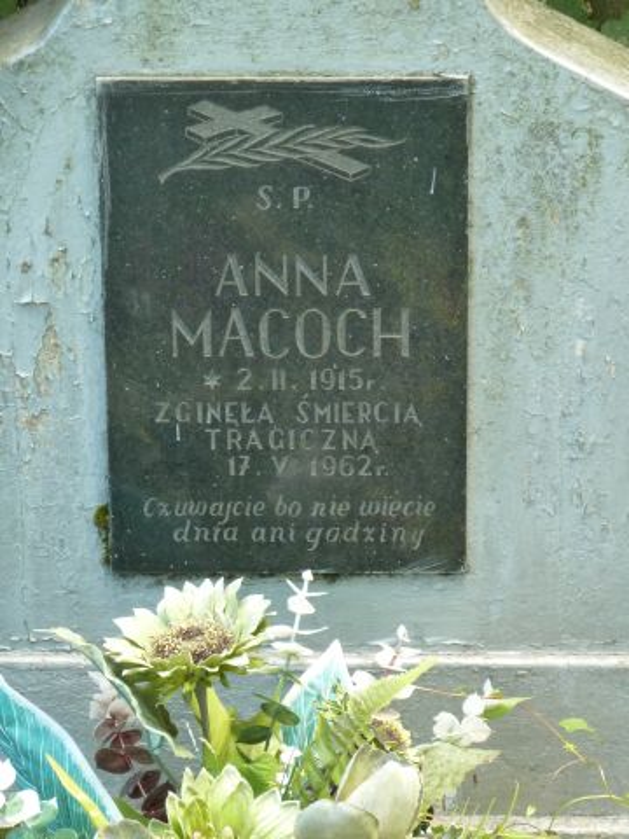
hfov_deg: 10.1
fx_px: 3561
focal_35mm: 147
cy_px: 420
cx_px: 314
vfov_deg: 13.4
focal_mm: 24.1
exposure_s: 1/60
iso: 320
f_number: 4.5
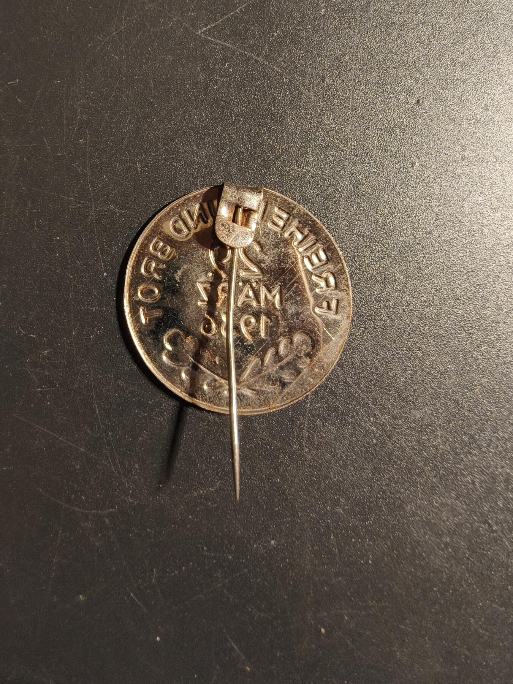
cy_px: 342
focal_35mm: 23
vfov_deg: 73.9
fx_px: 454
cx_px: 256
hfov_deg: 58.9
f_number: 2
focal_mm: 2.32
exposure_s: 1/50
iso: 200
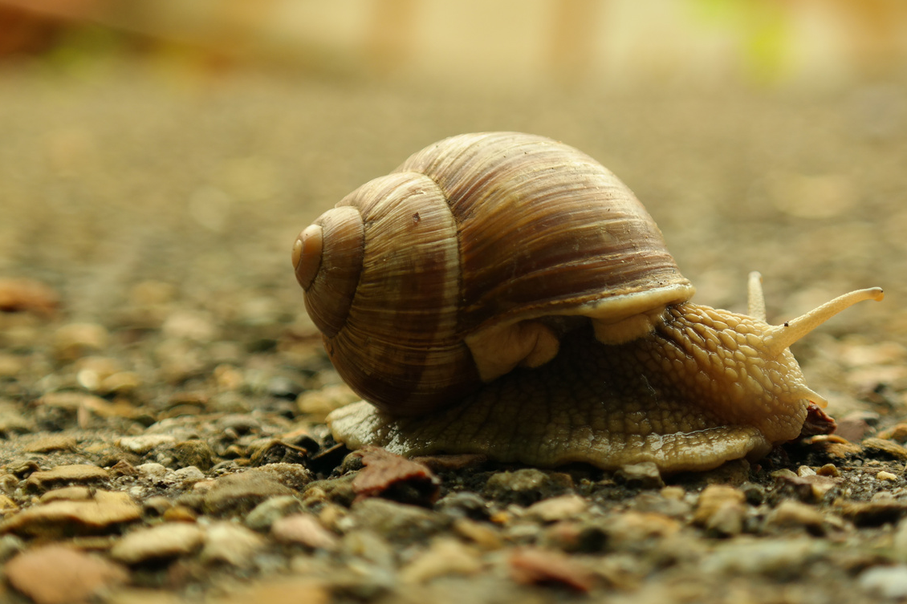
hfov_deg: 26.6
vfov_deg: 17.9
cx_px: 518
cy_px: 269
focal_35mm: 76
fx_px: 1914
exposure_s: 1/125
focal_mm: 35
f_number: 4.5
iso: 200
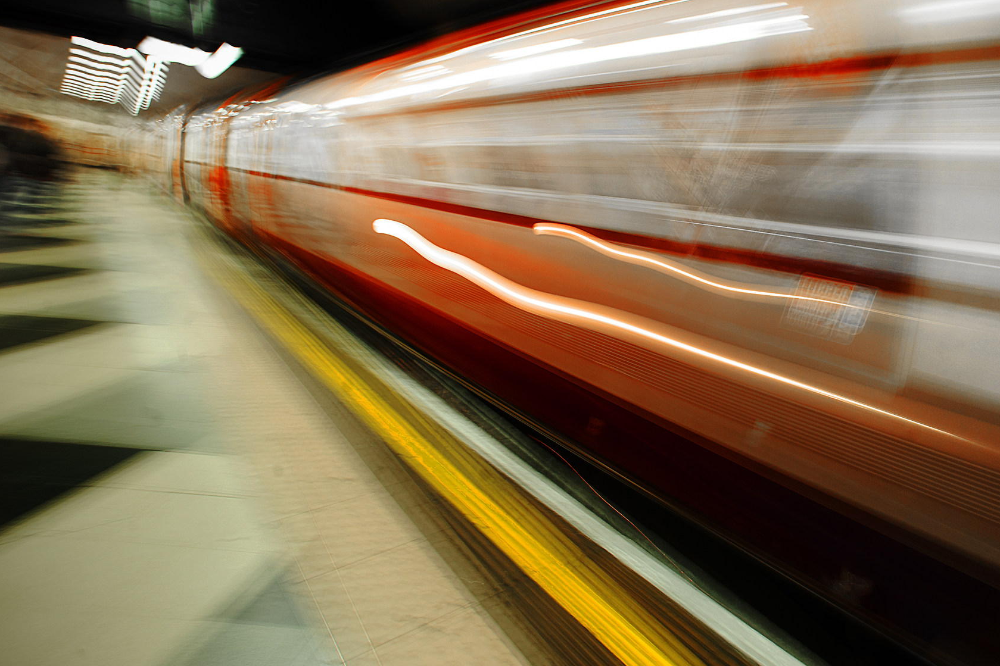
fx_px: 555
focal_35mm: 20
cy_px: 284
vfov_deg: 61.6
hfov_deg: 80.2
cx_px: 694
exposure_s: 1
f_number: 8
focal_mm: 14
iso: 200
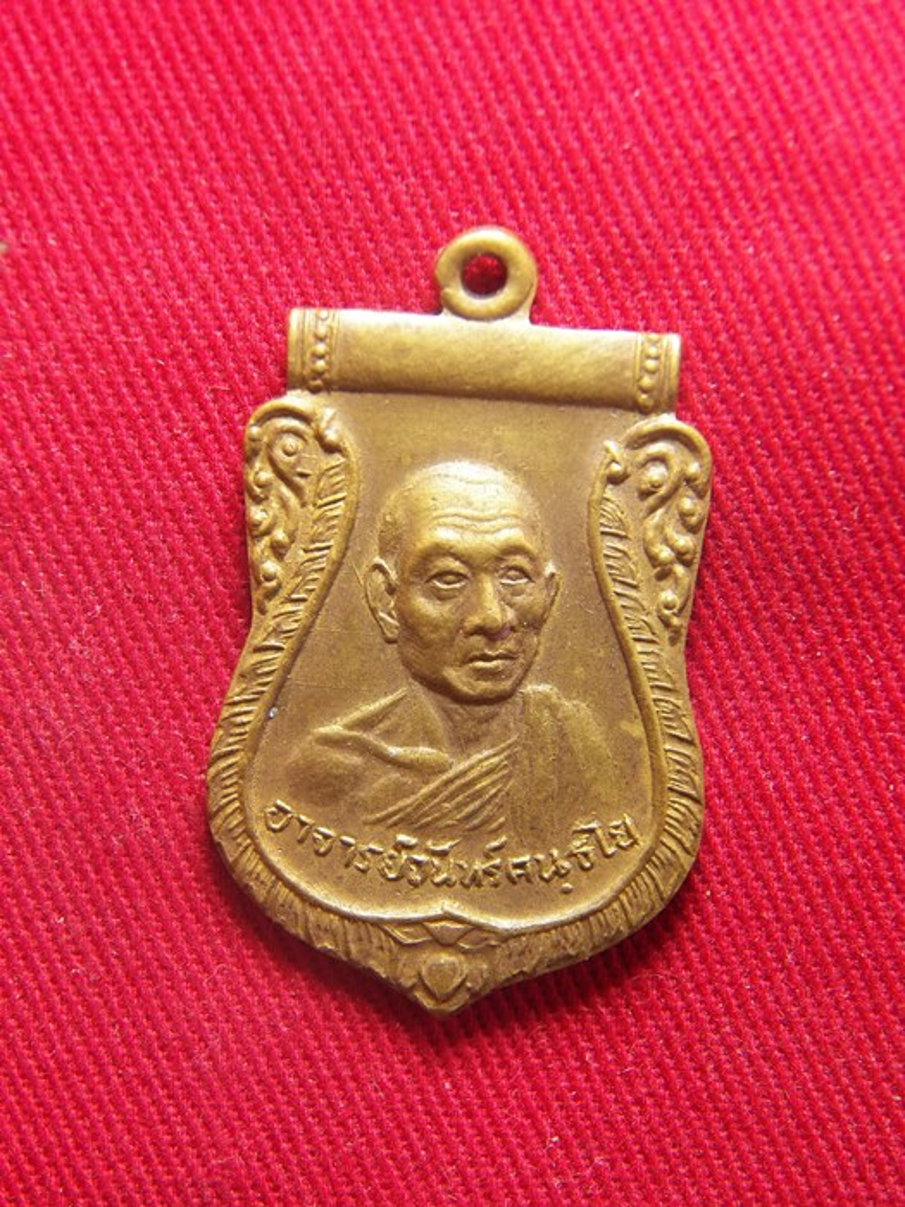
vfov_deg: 17.4
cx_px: 452
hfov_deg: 13.1
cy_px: 604
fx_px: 3939
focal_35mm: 113
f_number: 3.6
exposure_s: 1/80
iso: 125
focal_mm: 20.2
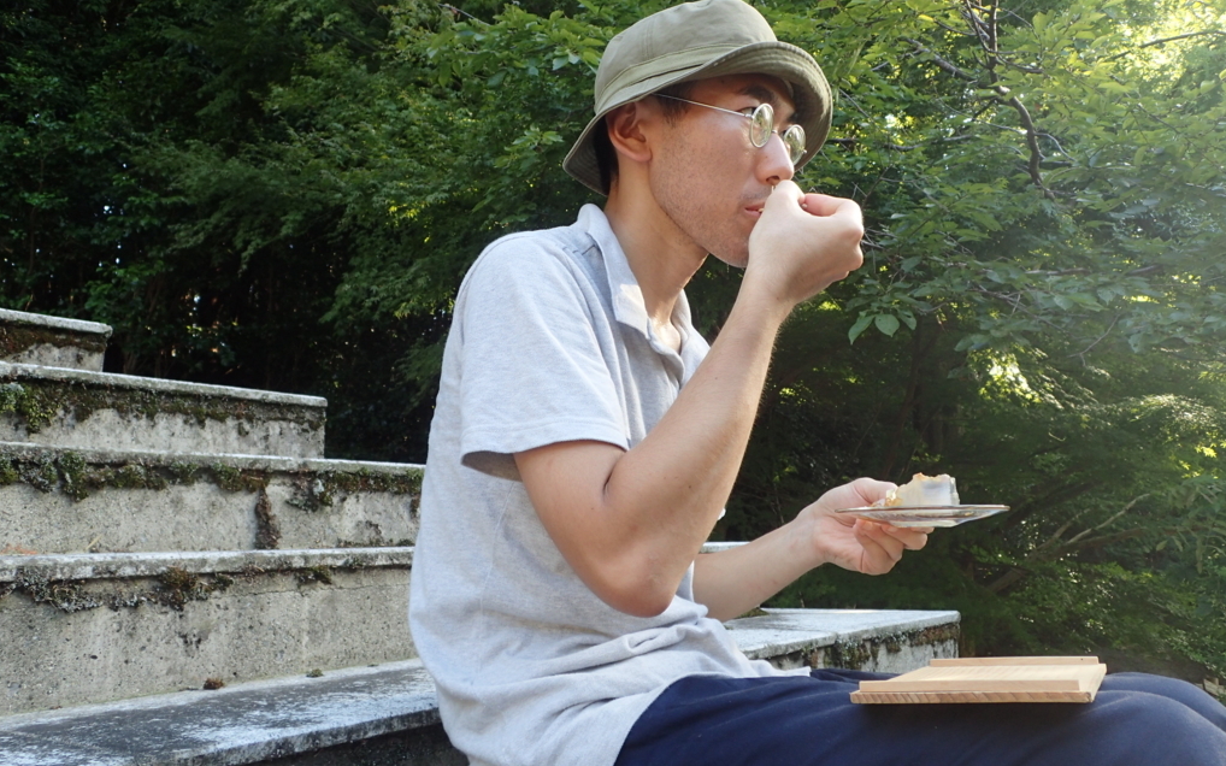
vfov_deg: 39.3
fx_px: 1069
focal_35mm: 32
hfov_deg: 59.7
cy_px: 325
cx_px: 615
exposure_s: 1/60
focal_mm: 5.5
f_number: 3.2
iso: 100
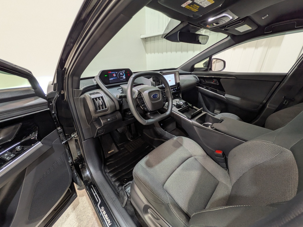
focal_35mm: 14
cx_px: 152
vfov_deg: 85.7
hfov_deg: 102.1
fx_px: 123
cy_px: 114
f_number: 2.2
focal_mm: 1.83
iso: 54
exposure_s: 1/24
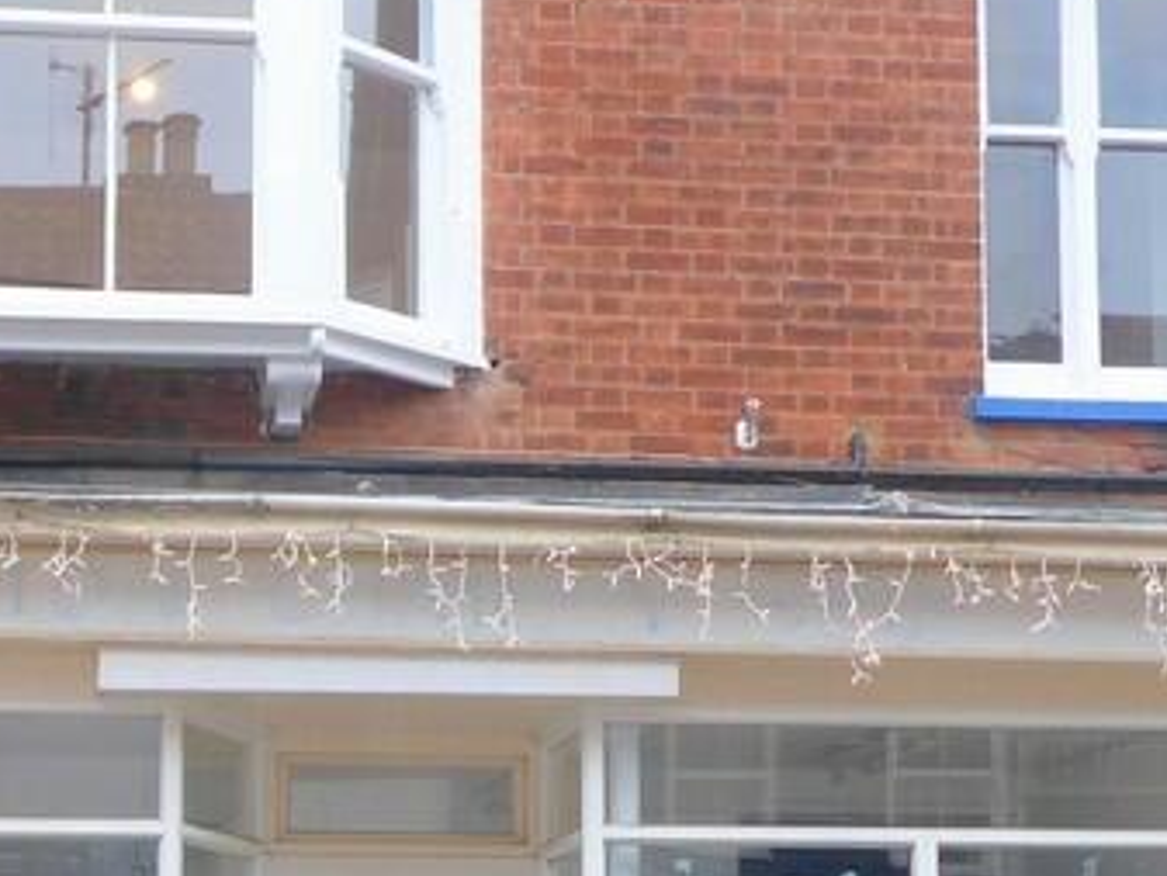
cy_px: 779
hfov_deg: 24.5
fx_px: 2664
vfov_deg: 18.4
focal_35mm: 79
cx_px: 353
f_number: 3.4
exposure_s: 1/80
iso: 100
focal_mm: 4.7
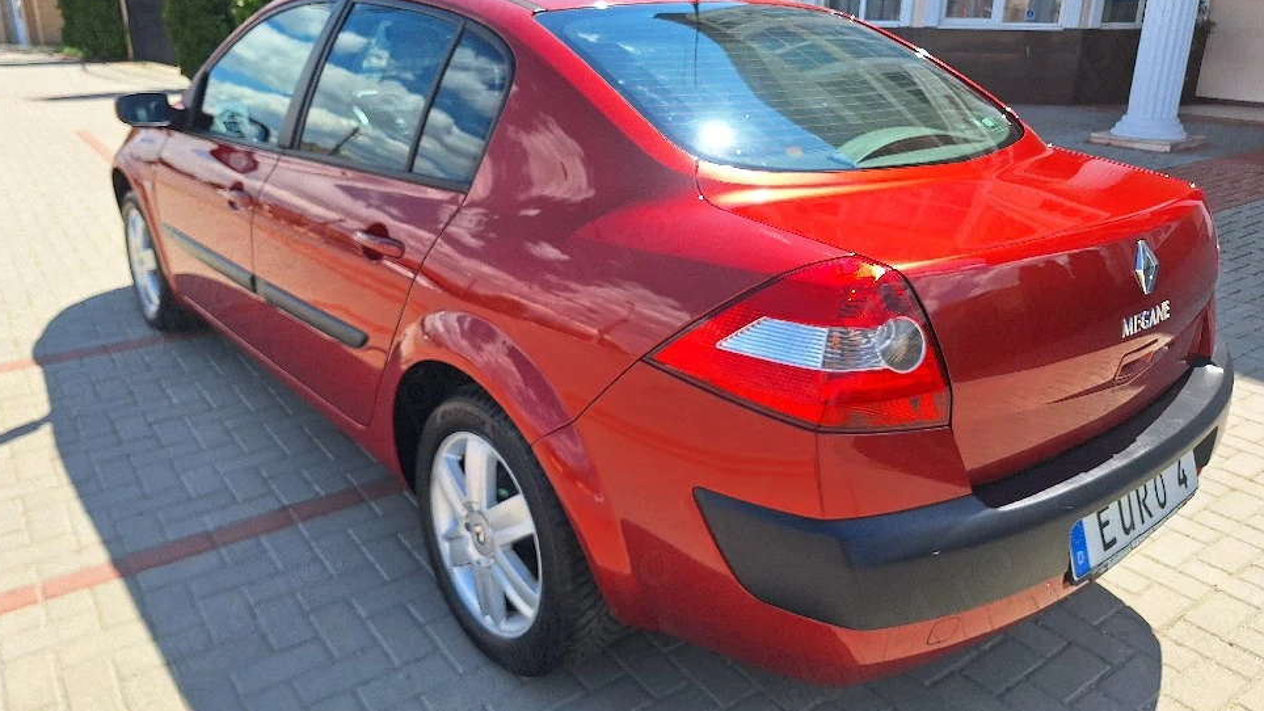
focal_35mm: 26
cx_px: 620
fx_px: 871
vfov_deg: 44.3
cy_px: 320
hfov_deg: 71.9
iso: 40
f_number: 1.8
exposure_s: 1/2000
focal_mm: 5.54
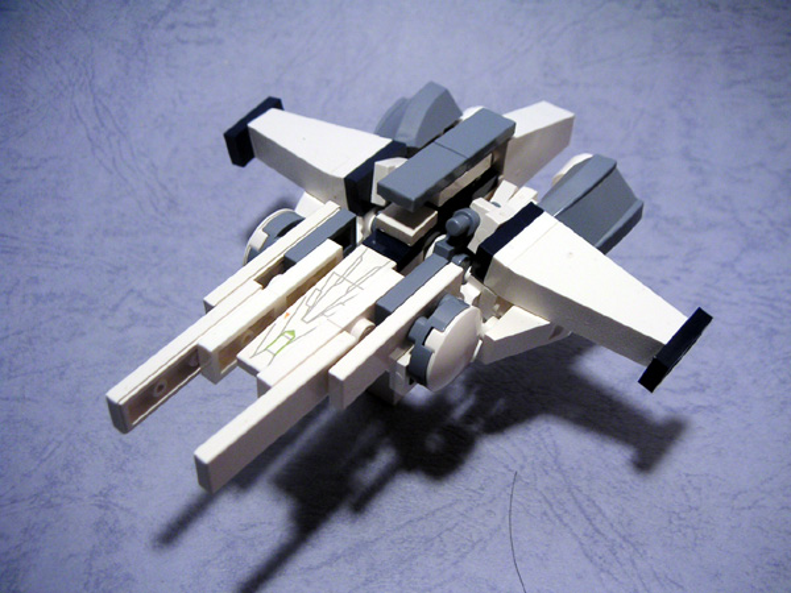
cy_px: 296
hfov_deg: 49.0
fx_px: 868
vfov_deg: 37.7
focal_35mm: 38
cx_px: 396
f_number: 2.8
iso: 64
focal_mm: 6
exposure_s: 1/45
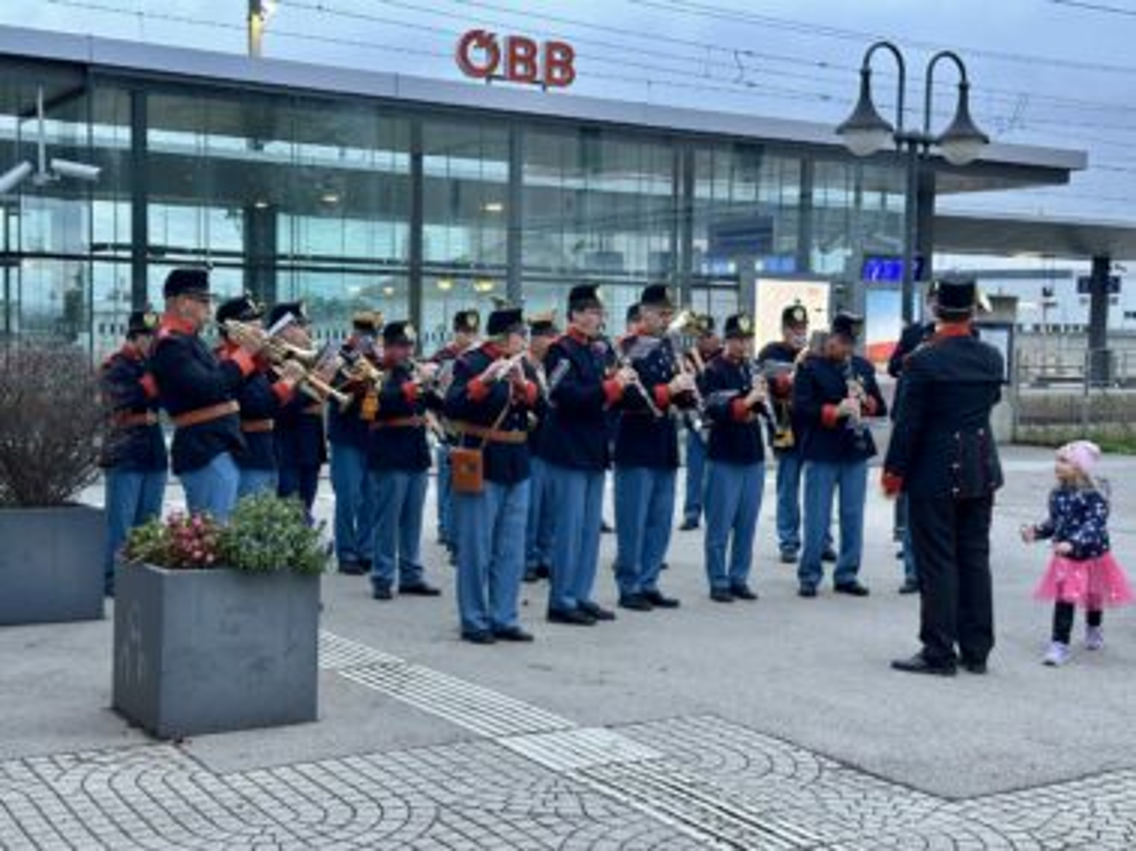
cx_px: 568
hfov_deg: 39.7
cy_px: 426
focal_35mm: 48
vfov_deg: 30.2
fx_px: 1575
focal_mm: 6.86
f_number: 1.78
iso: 200
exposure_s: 1/50
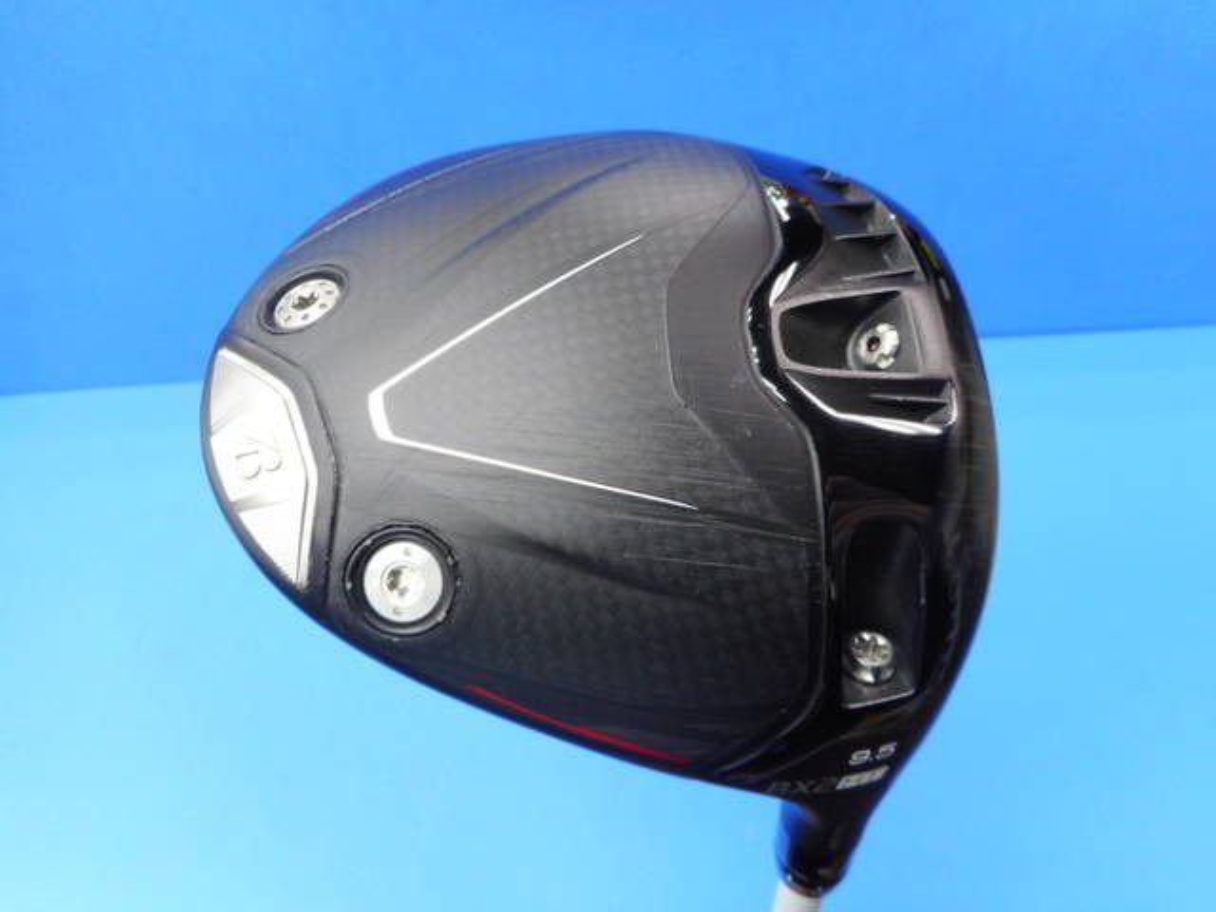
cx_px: 608
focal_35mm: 25
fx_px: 878
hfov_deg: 69.4
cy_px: 456
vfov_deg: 54.9
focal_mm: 4.5
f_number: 3.7
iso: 200
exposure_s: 1/30
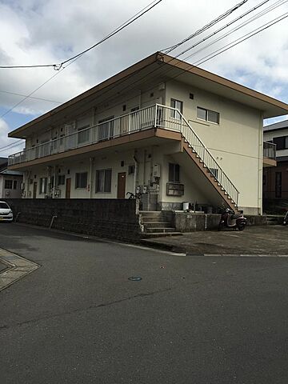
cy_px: 192
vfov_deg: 61.7
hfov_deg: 48.2
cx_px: 144
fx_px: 322
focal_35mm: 29
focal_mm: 4.15
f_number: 2.2
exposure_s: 1/2326
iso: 32
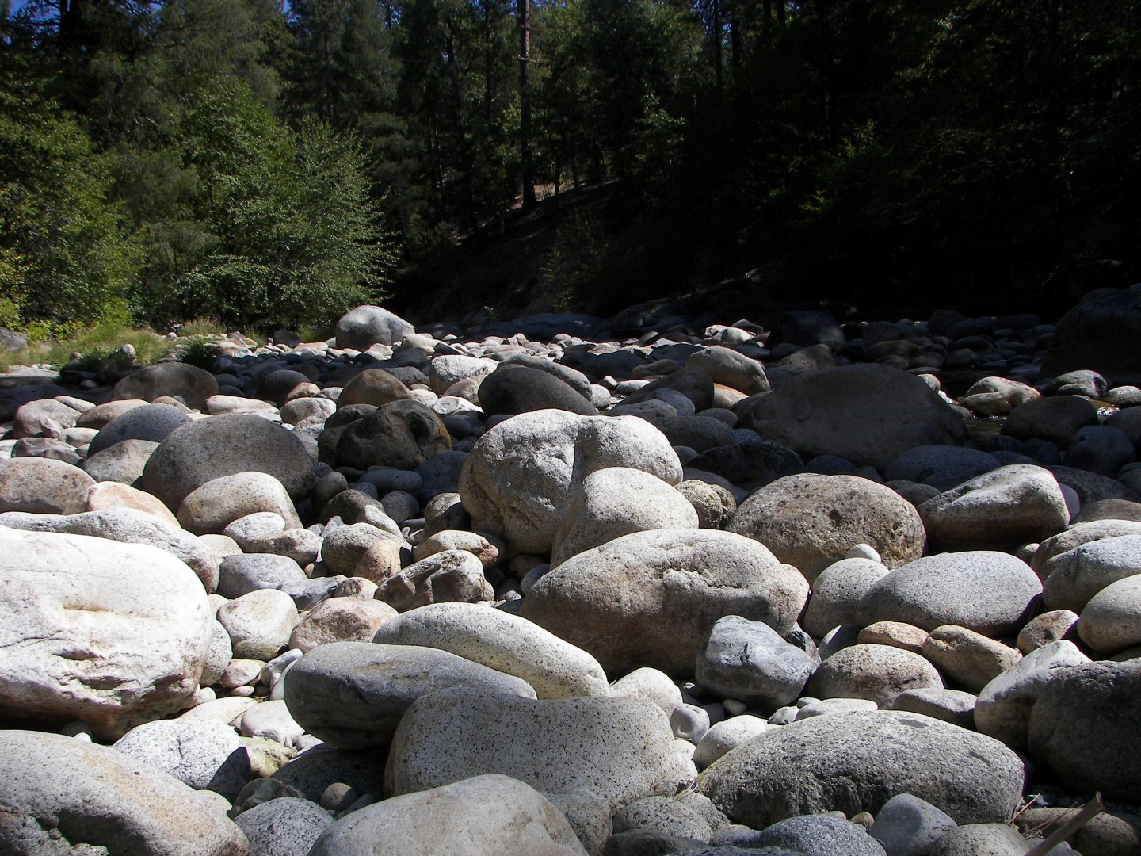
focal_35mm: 36
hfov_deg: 51.4
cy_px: 428
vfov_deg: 39.7
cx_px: 570
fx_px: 1187
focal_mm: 6
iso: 64
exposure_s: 1/800
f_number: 4
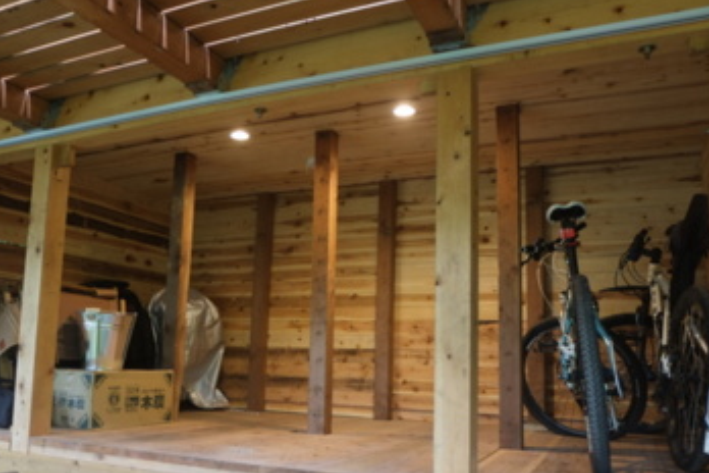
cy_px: 294
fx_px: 610
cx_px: 328
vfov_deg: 42.0
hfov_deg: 60.2
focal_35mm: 31
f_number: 3.5
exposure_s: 1/18
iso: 400
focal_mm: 16
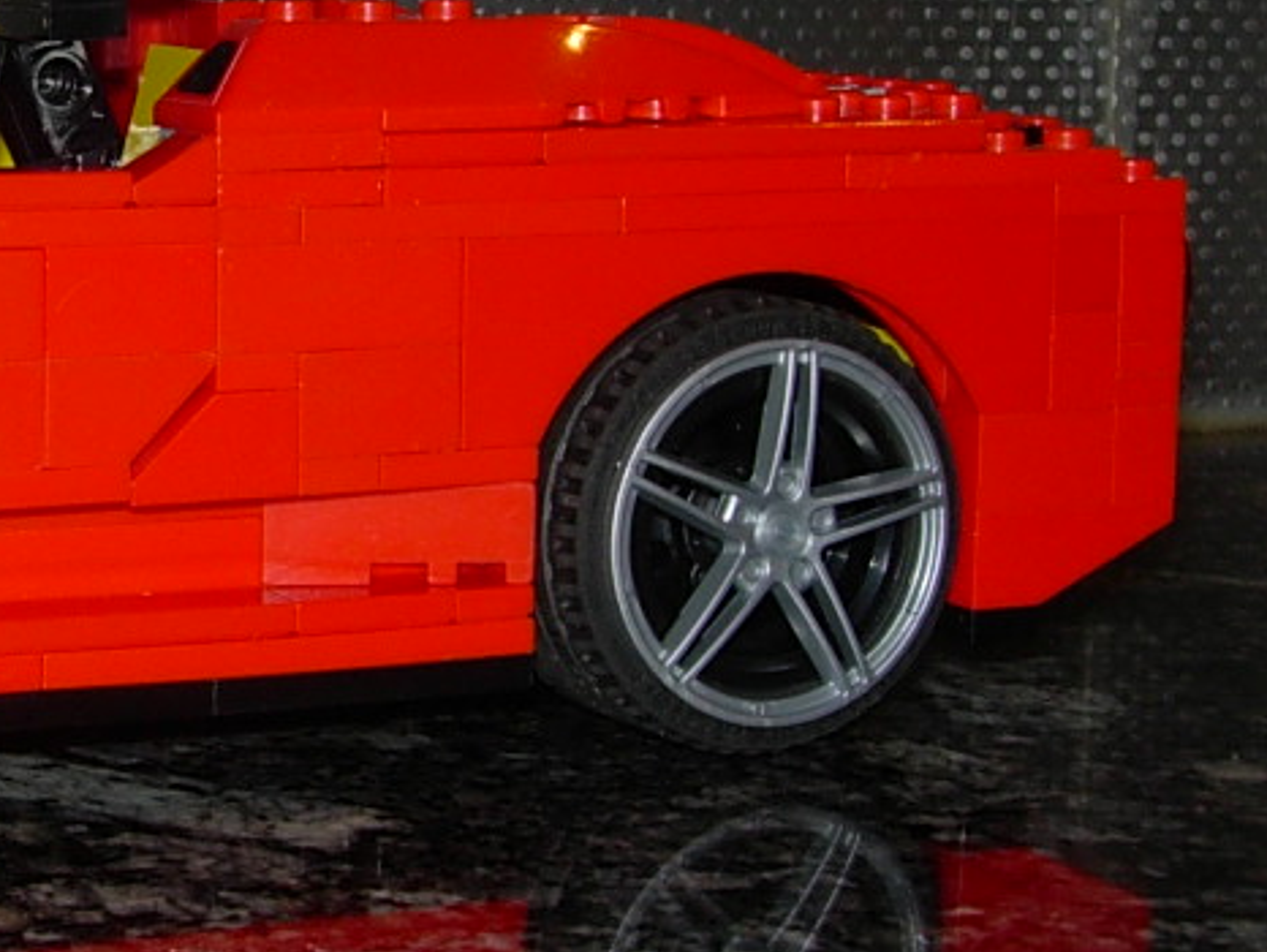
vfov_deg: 16.4
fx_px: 3296
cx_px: 49
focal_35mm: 90
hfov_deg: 21.1
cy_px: 367
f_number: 4.9
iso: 79
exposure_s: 1/64
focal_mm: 8.5
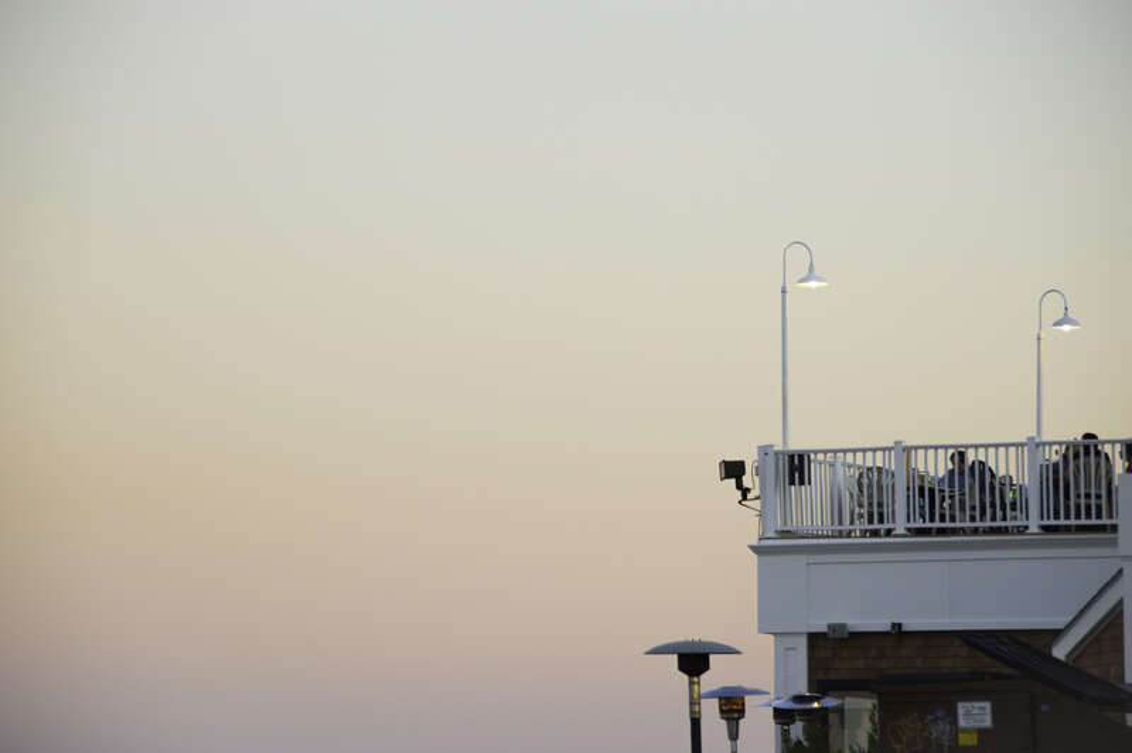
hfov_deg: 11.4
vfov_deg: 7.6
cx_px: 566
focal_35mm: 180
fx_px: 5655
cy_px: 376
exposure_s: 1/125
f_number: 5.3
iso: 400
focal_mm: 120
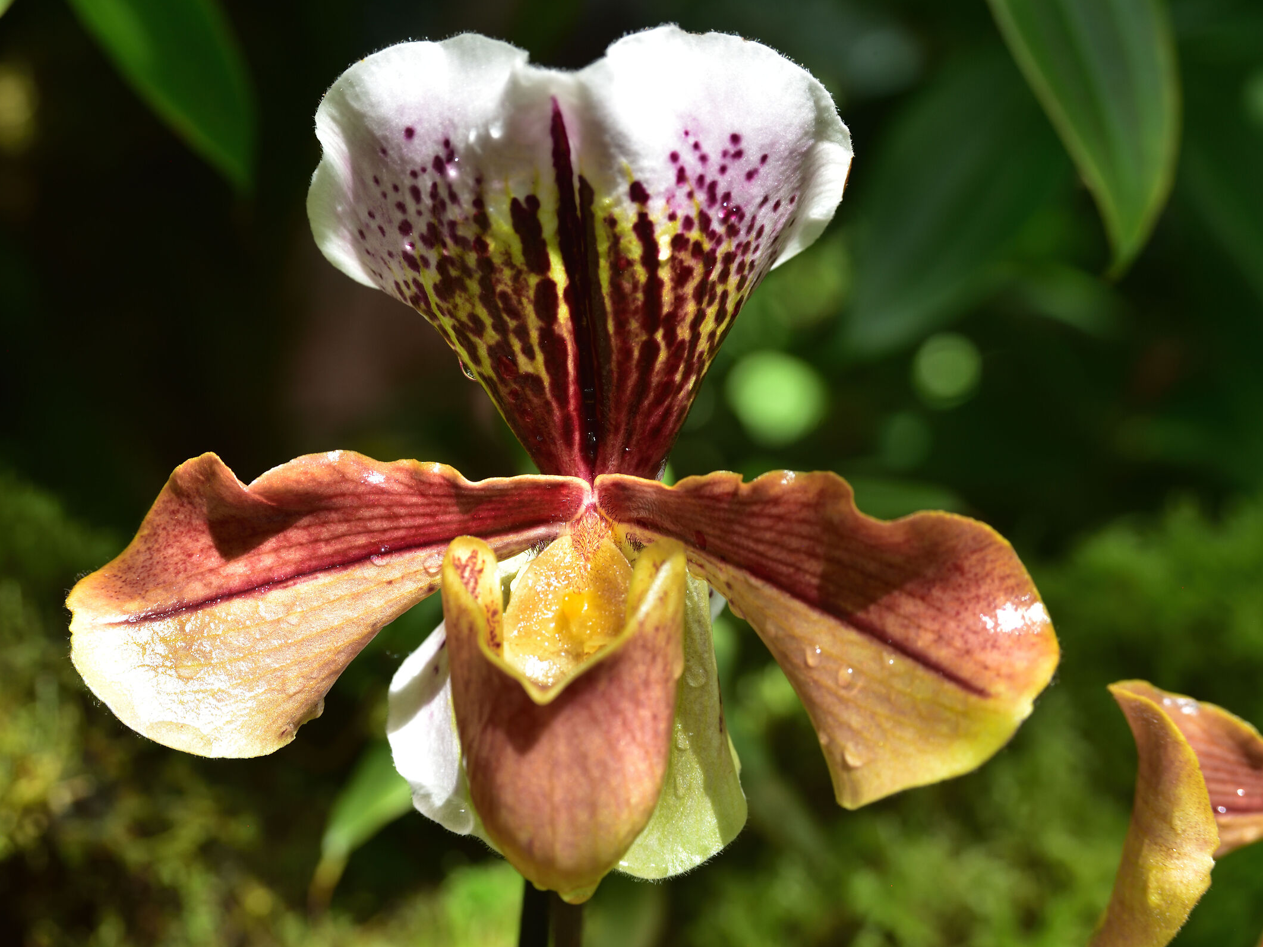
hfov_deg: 17.3
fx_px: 4160
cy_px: 474
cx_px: 590
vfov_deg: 13.0
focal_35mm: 114
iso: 320
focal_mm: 105
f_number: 8
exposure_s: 1/125
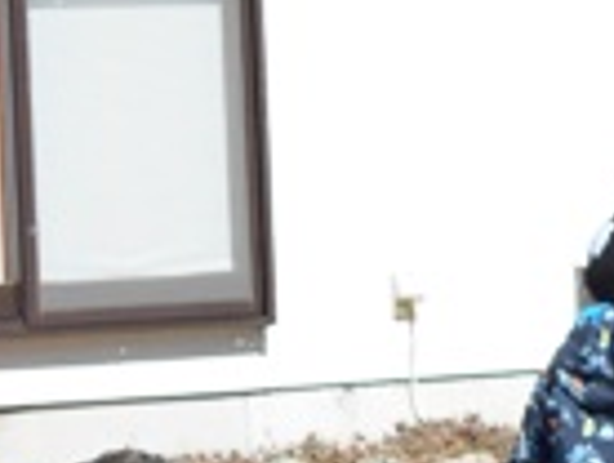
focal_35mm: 279
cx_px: 885
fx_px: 4957
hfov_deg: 7.0
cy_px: 307
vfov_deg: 5.3
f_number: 6.3
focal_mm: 15.4
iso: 80
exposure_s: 1/320
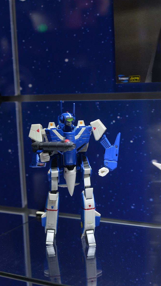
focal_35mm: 53
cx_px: 75
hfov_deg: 22.6
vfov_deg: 39.2
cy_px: 144
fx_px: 402
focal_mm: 50
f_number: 6.3
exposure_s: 1/125
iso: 2000
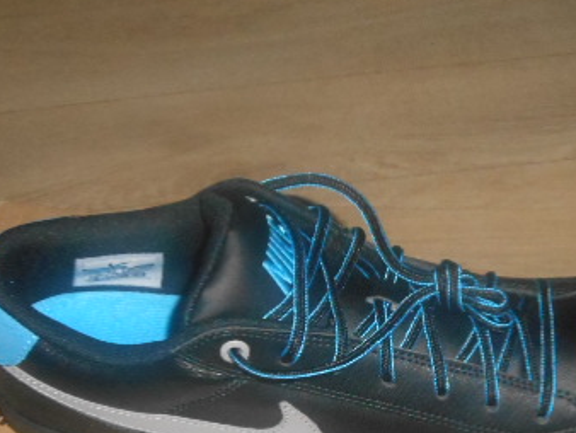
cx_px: 363
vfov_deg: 16.8
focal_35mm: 87
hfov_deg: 22.4
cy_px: 356
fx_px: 1449
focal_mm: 8.3
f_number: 12.8
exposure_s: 1/30
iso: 900
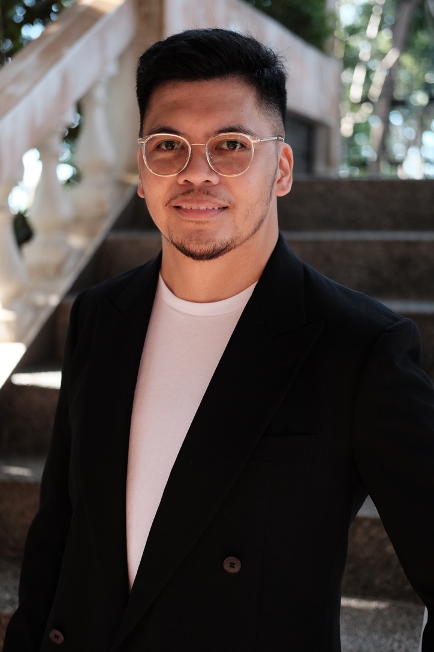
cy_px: 326
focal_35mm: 53
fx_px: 958
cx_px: 217
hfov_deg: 25.5
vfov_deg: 37.5
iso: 640
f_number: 2
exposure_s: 1/500
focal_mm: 35
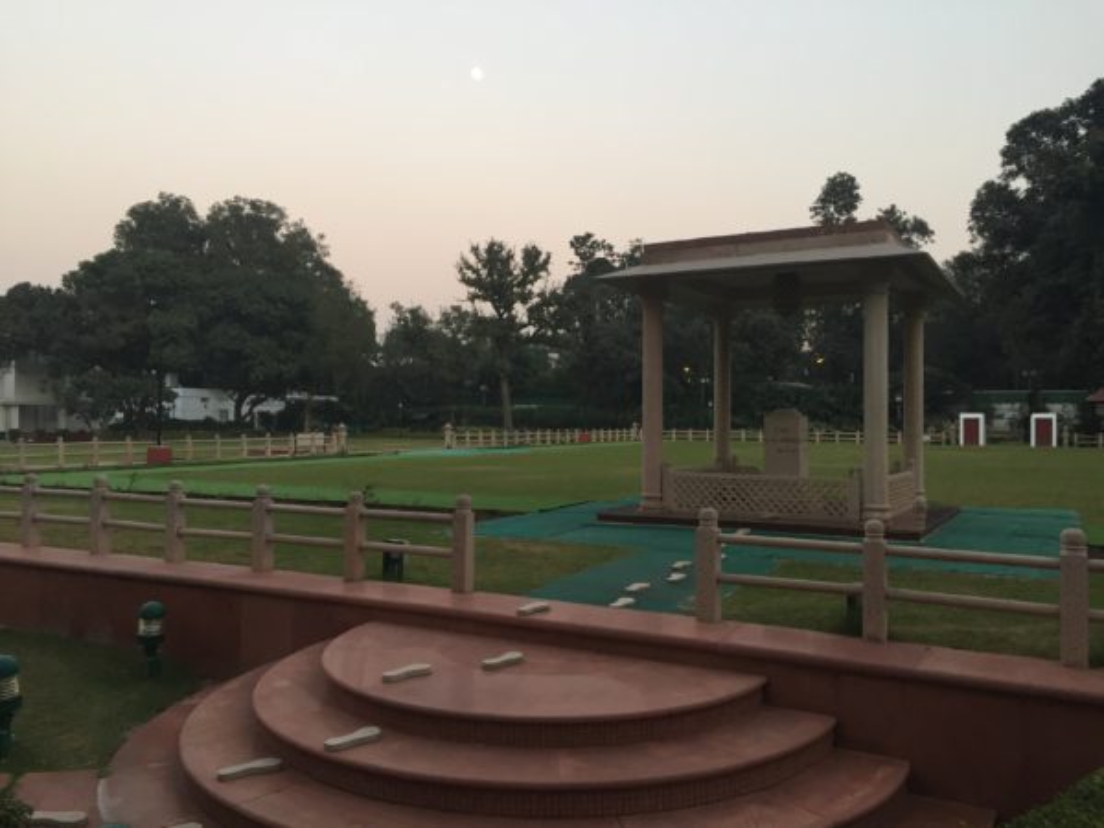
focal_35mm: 29
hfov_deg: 61.7
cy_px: 414
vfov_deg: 48.2
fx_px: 925
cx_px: 552
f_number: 2.2
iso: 32
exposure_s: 1/33
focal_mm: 4.15
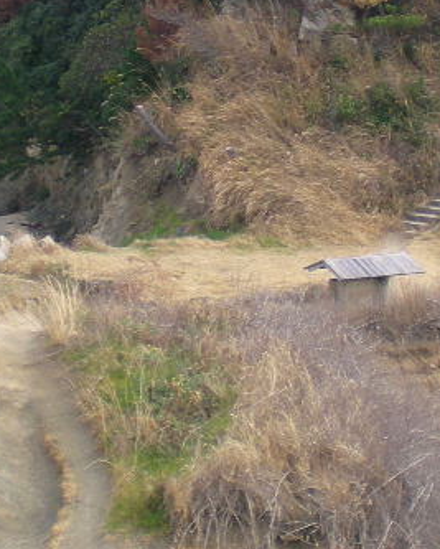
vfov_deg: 16.7
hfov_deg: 13.5
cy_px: 74
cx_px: 282
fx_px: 1853
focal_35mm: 114
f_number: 3.1
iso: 50
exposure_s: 1/203
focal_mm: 6.3
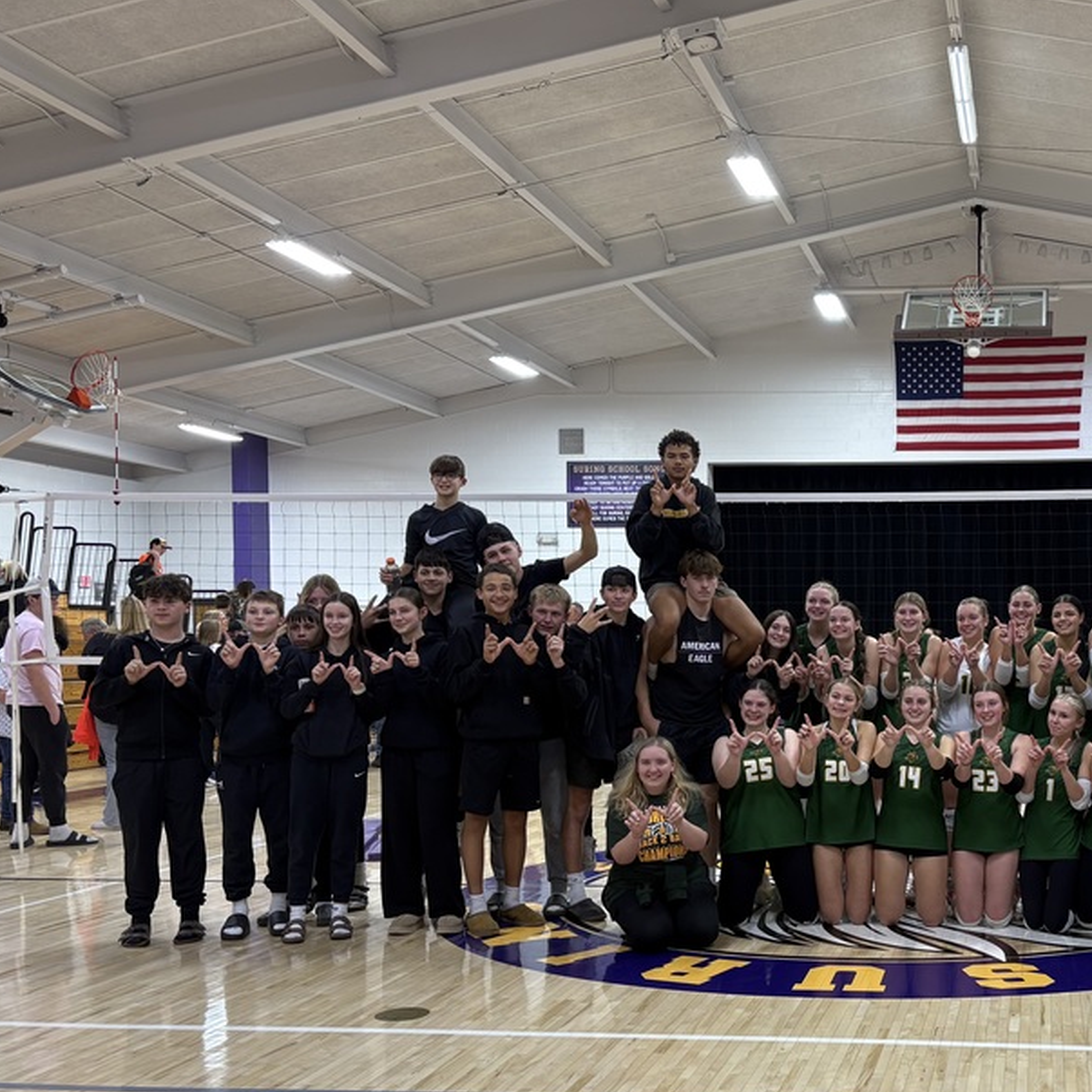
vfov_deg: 42.6
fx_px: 1392
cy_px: 674
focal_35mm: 39
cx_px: 918
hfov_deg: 40.5
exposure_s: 1/60
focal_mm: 5.96
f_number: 1.6
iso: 80
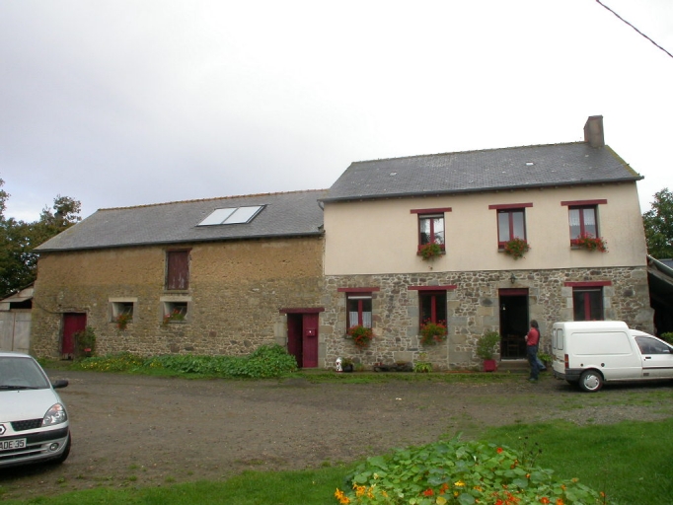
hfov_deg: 49.0
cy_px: 252
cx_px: 336
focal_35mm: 38
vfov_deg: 37.7
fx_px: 739
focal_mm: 7.85
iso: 100
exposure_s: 1/179
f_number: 6
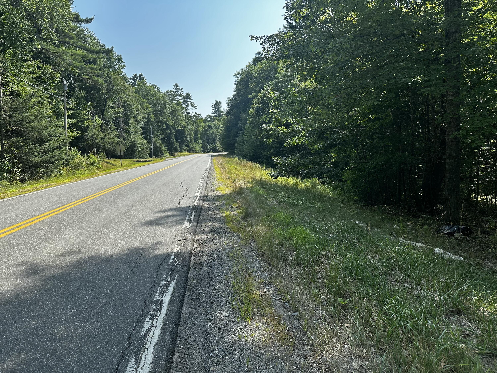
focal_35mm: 24
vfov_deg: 56.8
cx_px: 248
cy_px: 186
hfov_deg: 71.6
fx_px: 345
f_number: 1.78
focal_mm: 6.86
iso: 80
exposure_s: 1/1639
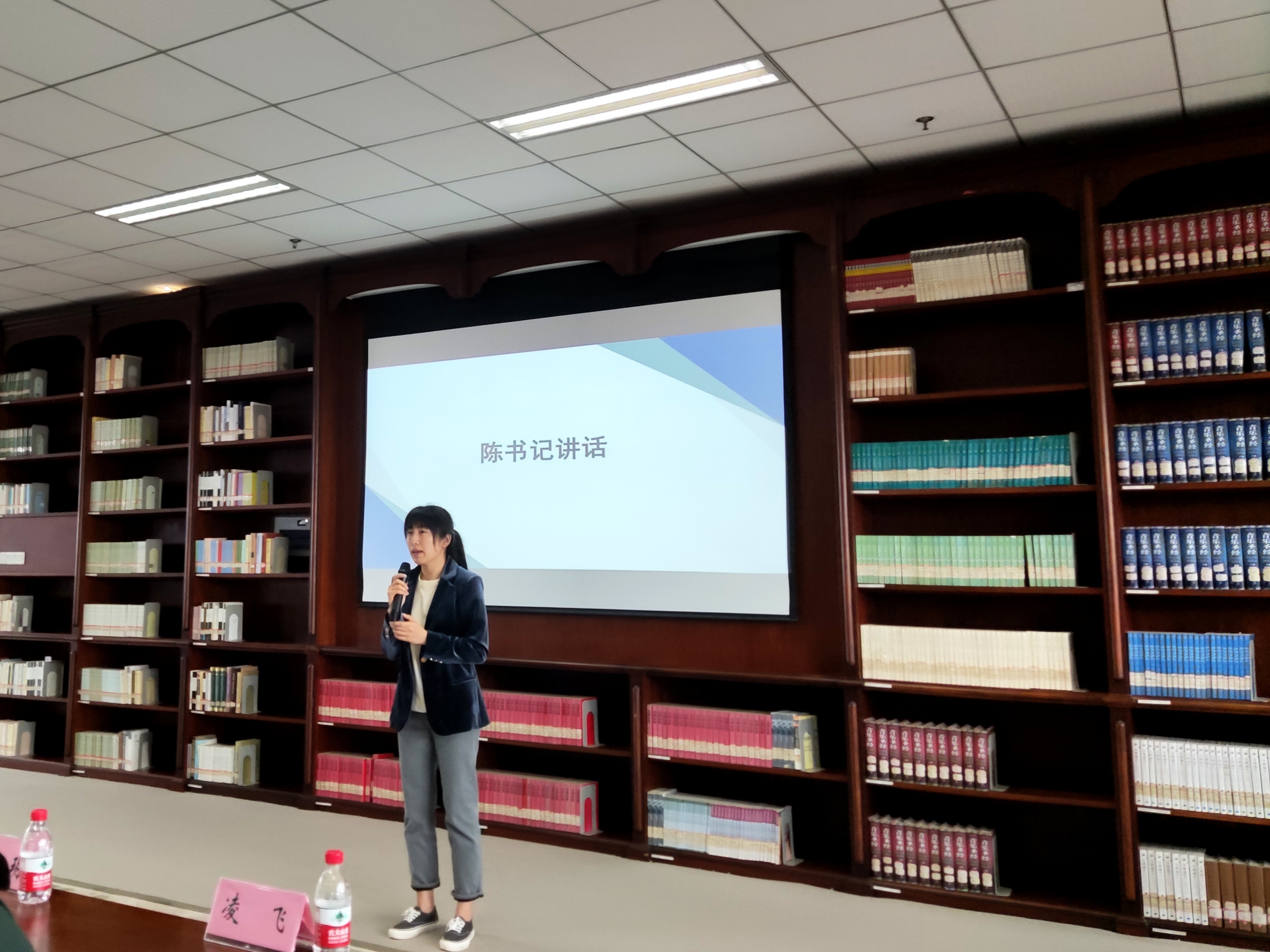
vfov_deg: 54.9
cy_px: 476
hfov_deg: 69.4
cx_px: 635
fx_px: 917
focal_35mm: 25
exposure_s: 1/50
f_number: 1.79
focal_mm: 4.71
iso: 104
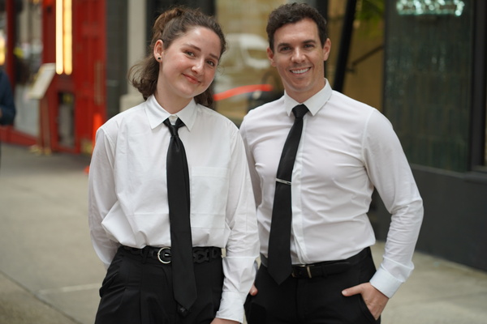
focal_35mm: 85
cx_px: 244
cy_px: 162
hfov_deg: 23.9
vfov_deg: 16.1
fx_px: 1150
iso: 640
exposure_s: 1/160
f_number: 4
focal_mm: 85
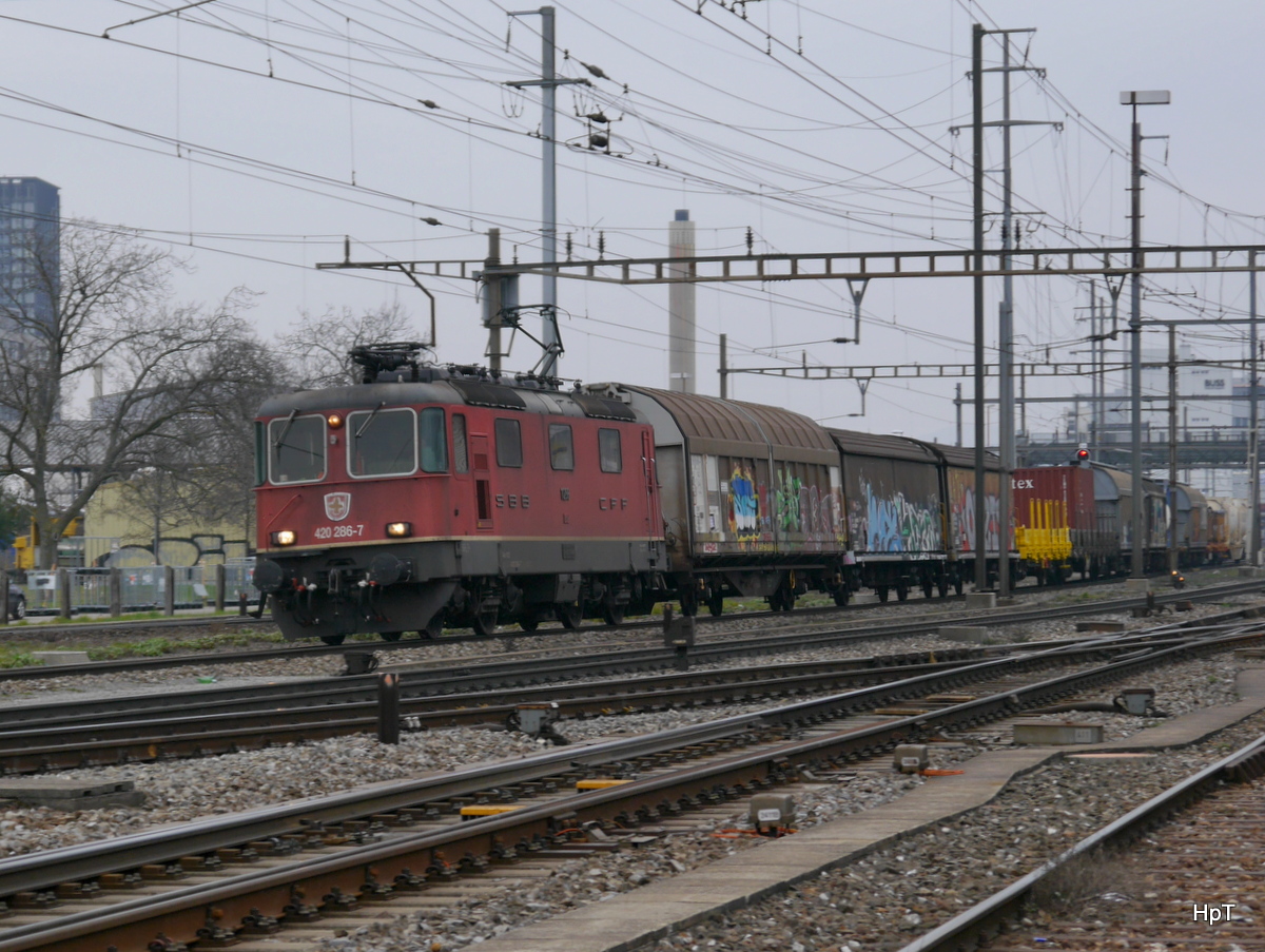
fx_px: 3073
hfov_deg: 23.3
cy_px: 476
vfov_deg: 17.6
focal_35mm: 84
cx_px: 632
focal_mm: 42
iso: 160
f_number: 5.6
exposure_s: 1/100
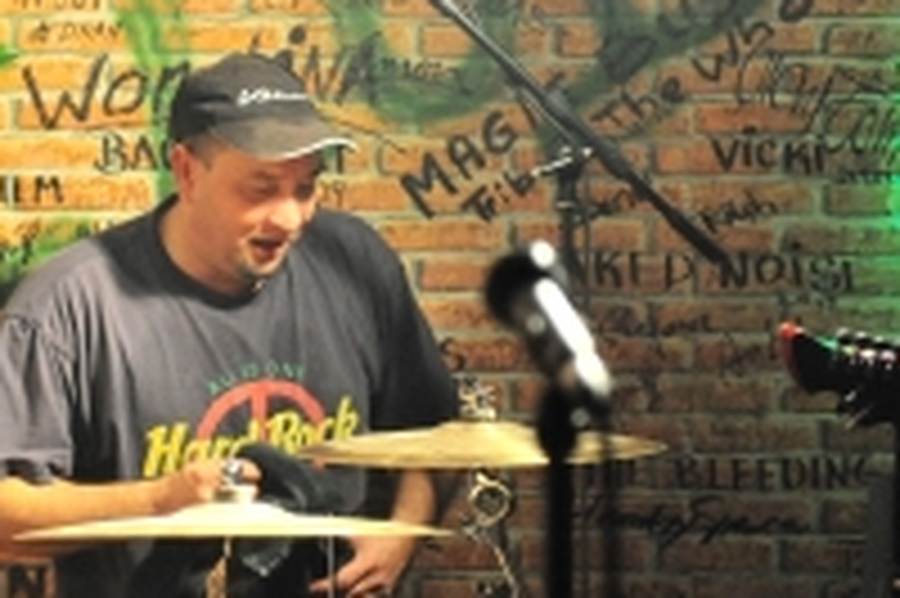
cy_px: 160
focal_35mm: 150
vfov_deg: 9.1
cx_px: 117
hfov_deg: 13.6
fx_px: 3747
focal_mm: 60
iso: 6400
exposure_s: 1/100
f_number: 2.8
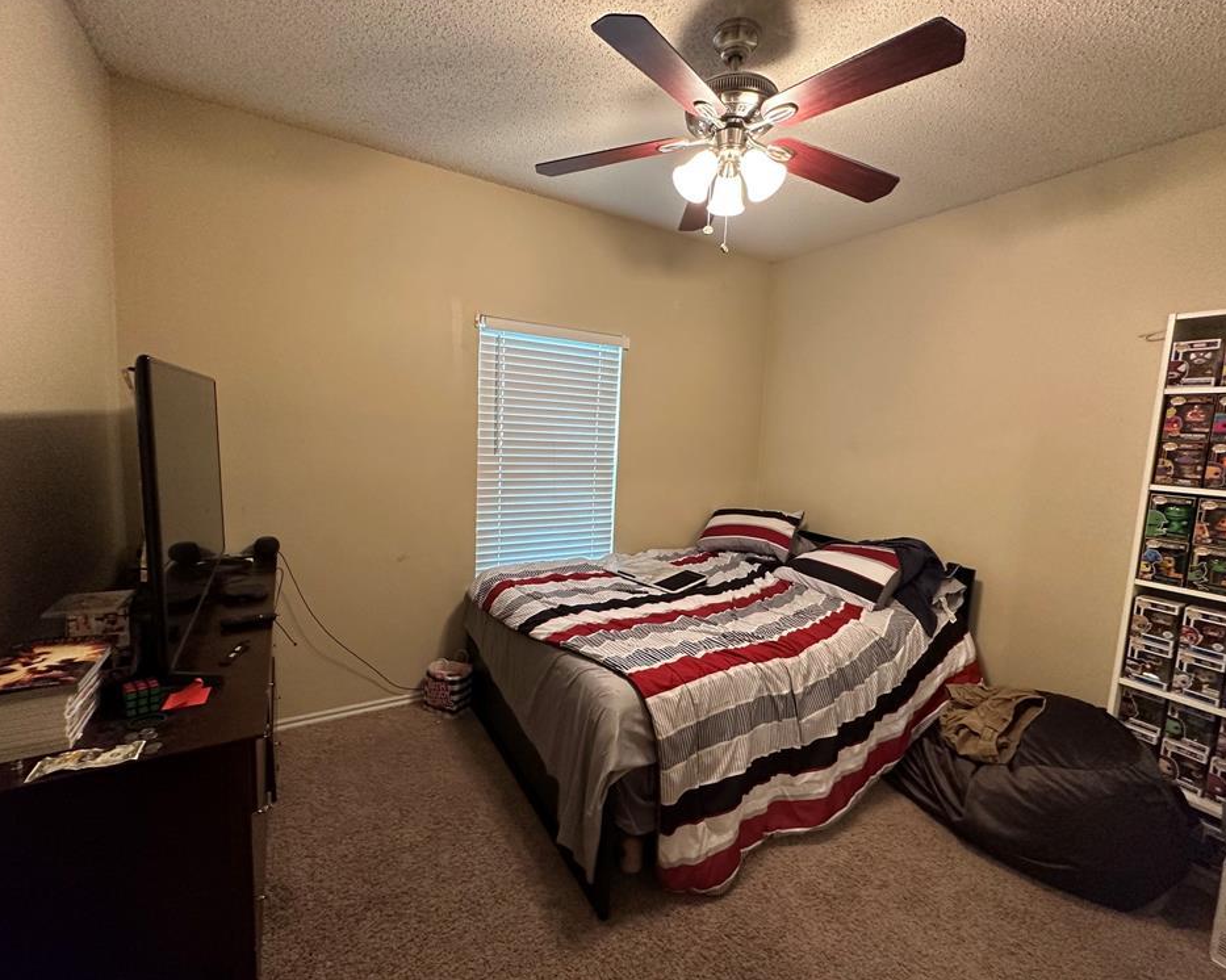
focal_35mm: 15
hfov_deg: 96.8
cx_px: 620
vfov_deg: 84.0
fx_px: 544
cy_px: 489
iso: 400
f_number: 2.2
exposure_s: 1/60
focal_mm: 2.22
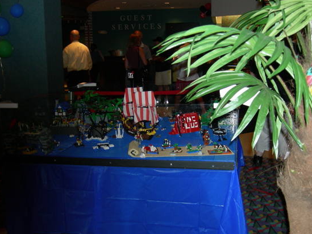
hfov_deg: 44.8
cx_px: 156
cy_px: 125
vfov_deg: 34.3
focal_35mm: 42
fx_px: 378
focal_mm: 7.5
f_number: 2.7
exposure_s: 1/60.1
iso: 189
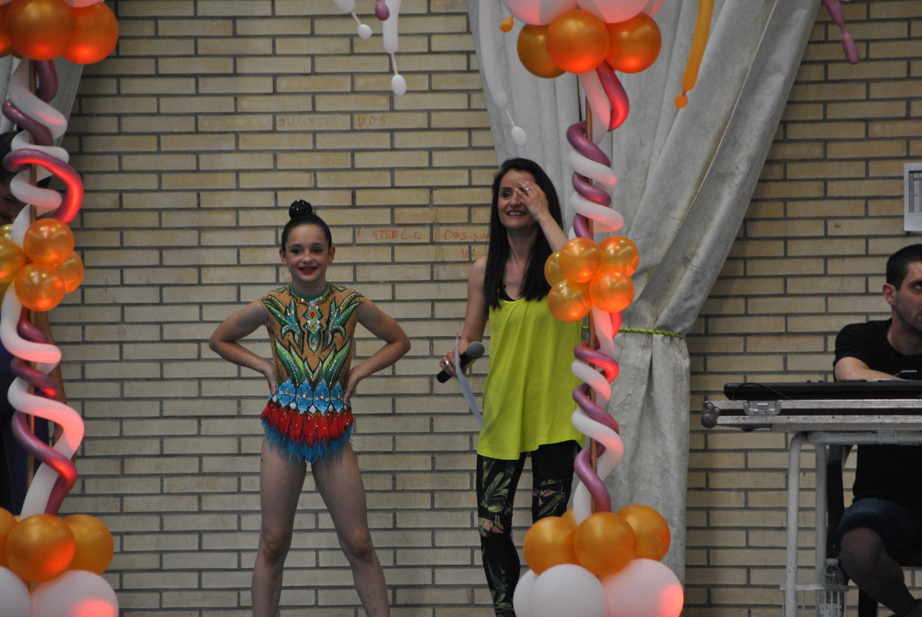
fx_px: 7693
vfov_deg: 4.6
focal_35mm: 300
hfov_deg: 6.9
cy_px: 308
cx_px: 461
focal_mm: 200
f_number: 6.3
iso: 800
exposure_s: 1/125
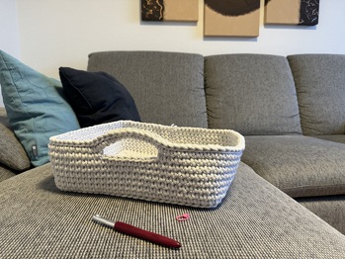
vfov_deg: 56.8
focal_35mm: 24
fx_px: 239
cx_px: 172
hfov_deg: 71.6
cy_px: 130
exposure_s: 1/50
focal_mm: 6.86
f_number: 1.78
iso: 320
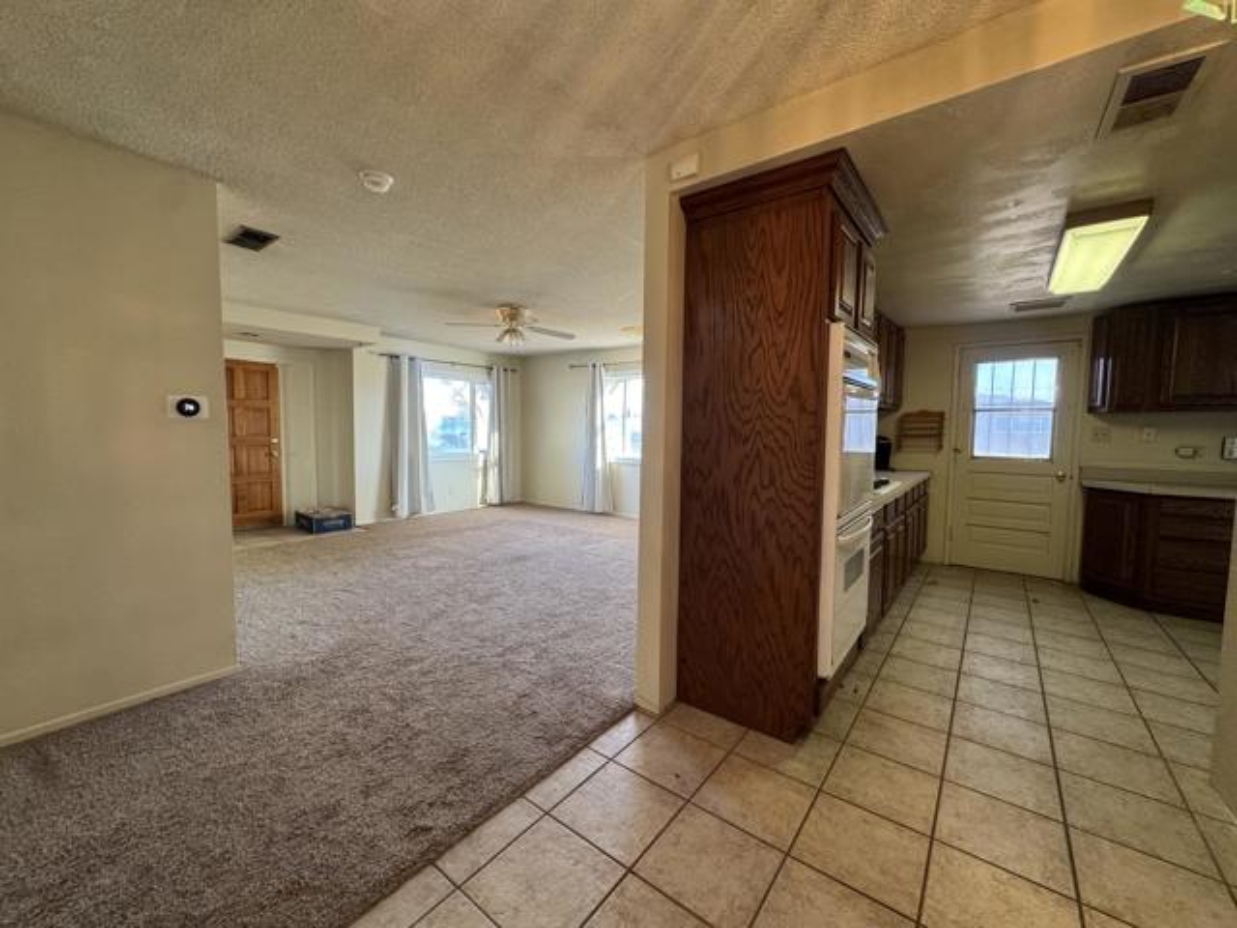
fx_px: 500
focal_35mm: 14
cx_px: 618
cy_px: 464
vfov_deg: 85.7
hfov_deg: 102.1
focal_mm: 2.22
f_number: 2.2
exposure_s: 1/60
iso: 200
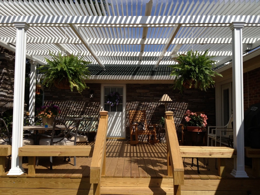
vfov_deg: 40.7
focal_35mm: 35
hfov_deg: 52.6
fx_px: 263
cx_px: 130
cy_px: 98
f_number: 2.4
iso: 50
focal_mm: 4.28
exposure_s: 1/2513
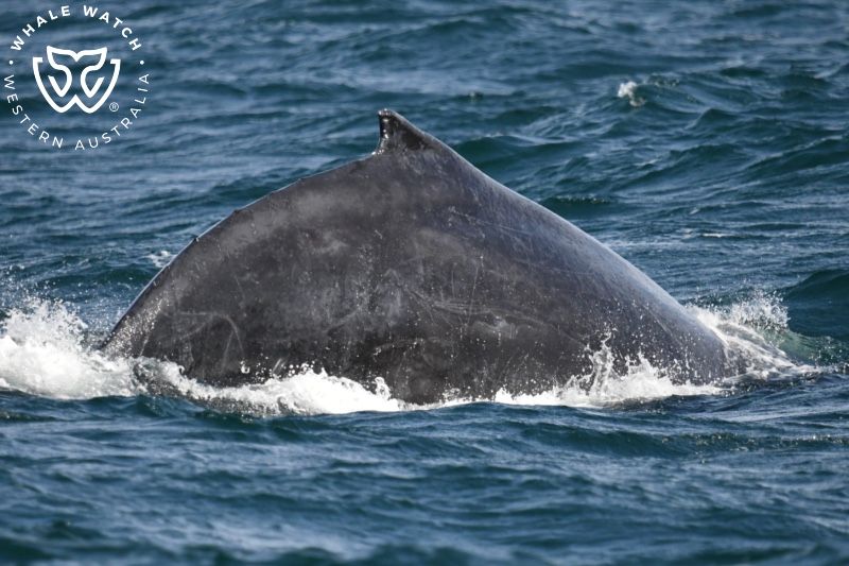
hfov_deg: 3.4
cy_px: 283
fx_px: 14146
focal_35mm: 600
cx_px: 424
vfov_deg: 2.3
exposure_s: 1/8000
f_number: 6.3
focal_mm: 600
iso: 1800
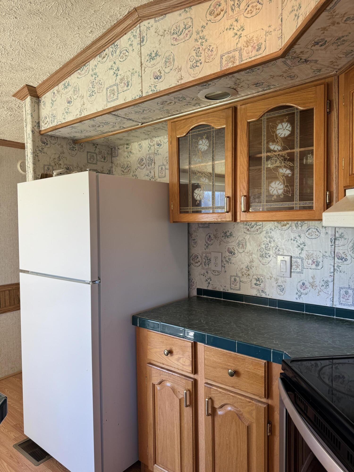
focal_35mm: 24
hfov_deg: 56.8
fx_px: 327
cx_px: 177
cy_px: 236
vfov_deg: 71.6
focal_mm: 6.76
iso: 64
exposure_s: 1/120
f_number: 1.78
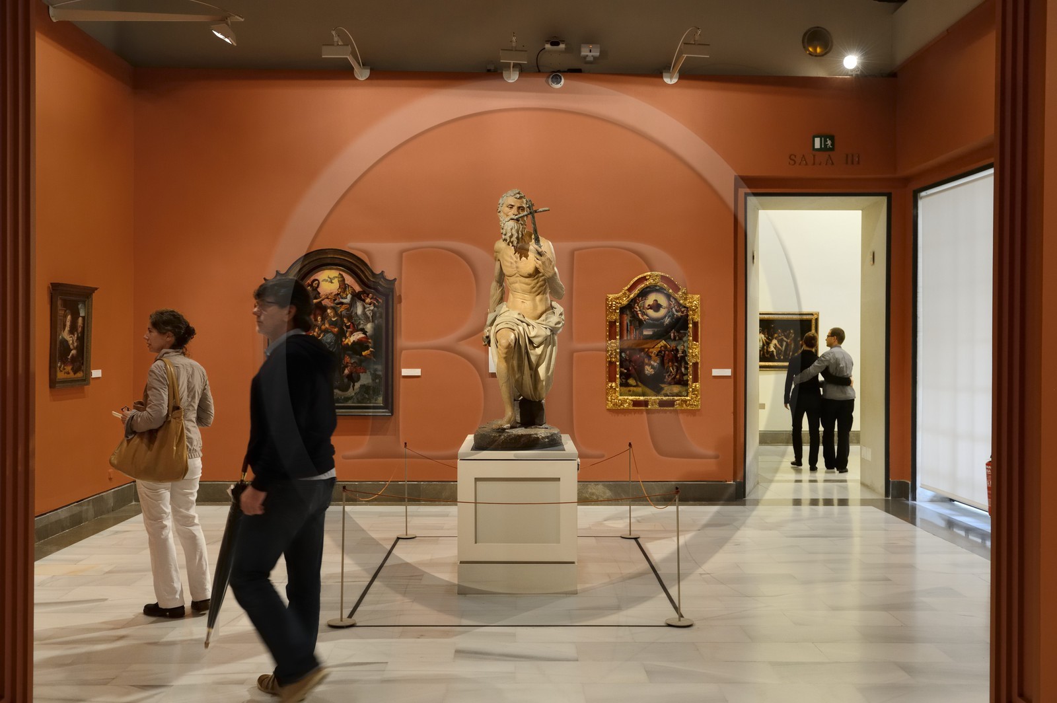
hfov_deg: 55.8
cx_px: 528
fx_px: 997
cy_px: 352
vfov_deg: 38.8
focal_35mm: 34
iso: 1600
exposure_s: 1/30
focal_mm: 34
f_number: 5
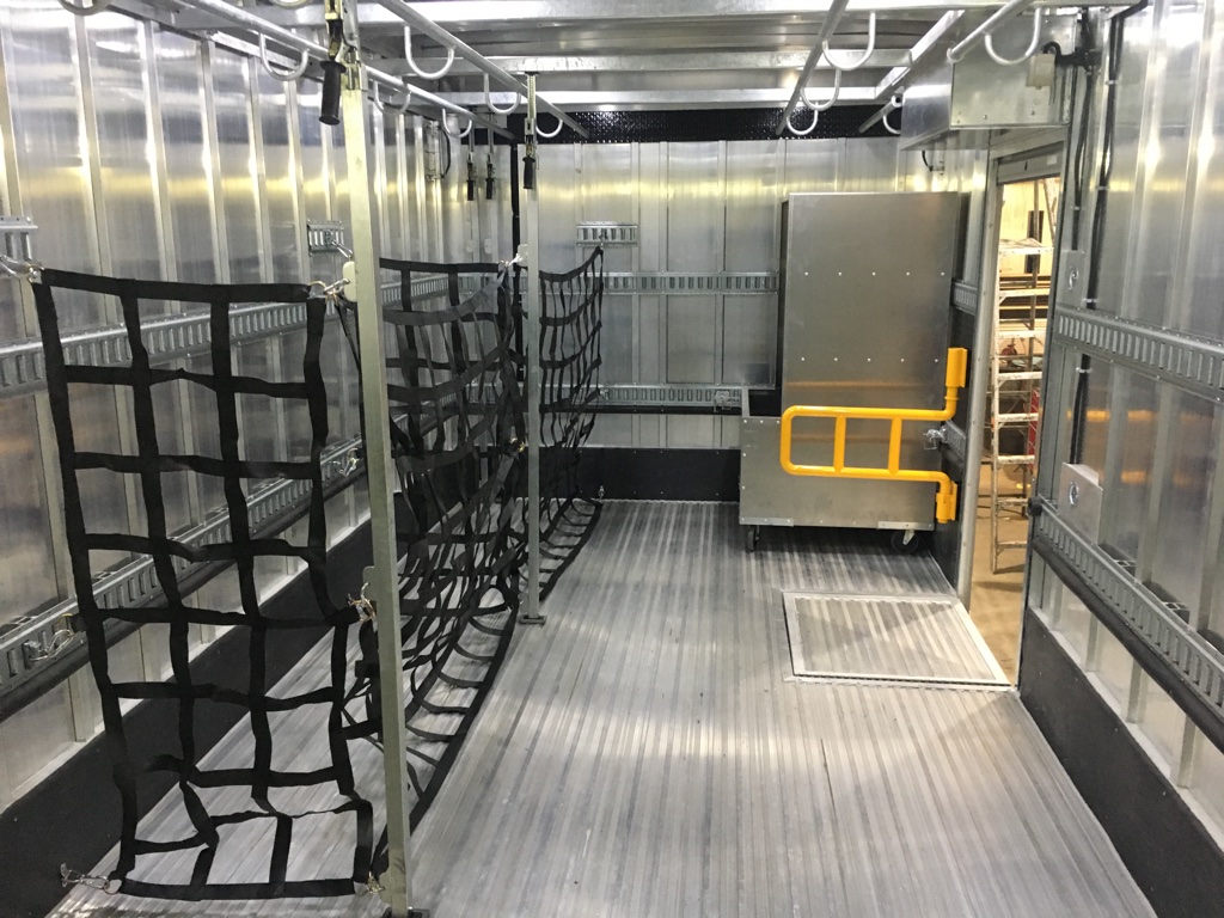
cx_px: 612
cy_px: 459
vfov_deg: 48.2
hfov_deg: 61.7
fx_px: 1025
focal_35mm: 29
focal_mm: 4.15
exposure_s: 1/30
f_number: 2.2
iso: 200
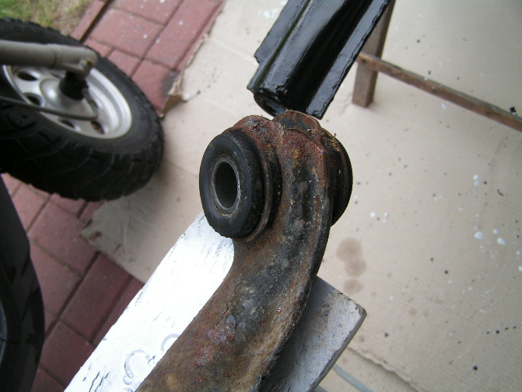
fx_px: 573
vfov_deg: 37.7
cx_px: 261
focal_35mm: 38
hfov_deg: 49.0
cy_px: 196
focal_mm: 6.3
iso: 50
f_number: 3.2
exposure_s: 1/40
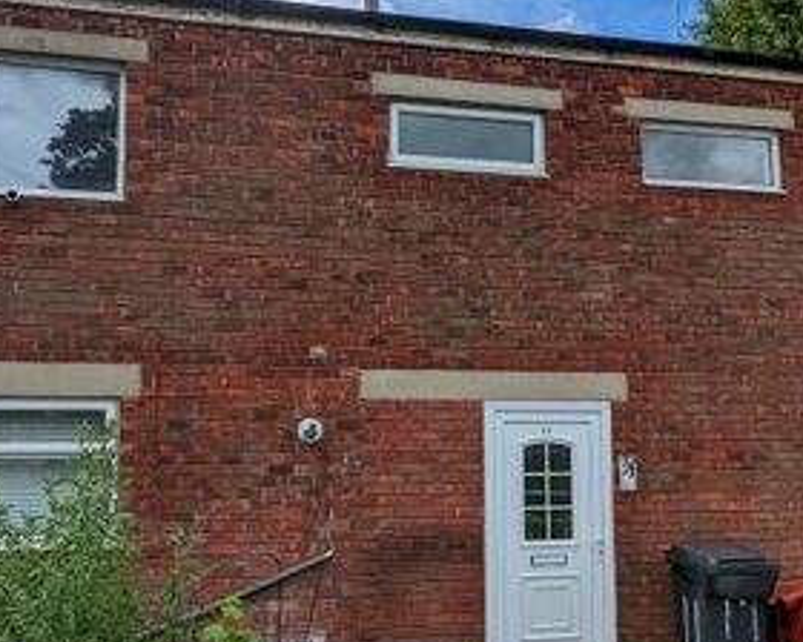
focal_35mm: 39
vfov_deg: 38.1
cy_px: 383
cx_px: 433
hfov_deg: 46.8
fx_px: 927
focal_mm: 2.22
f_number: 2.2
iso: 36
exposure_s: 1/1808
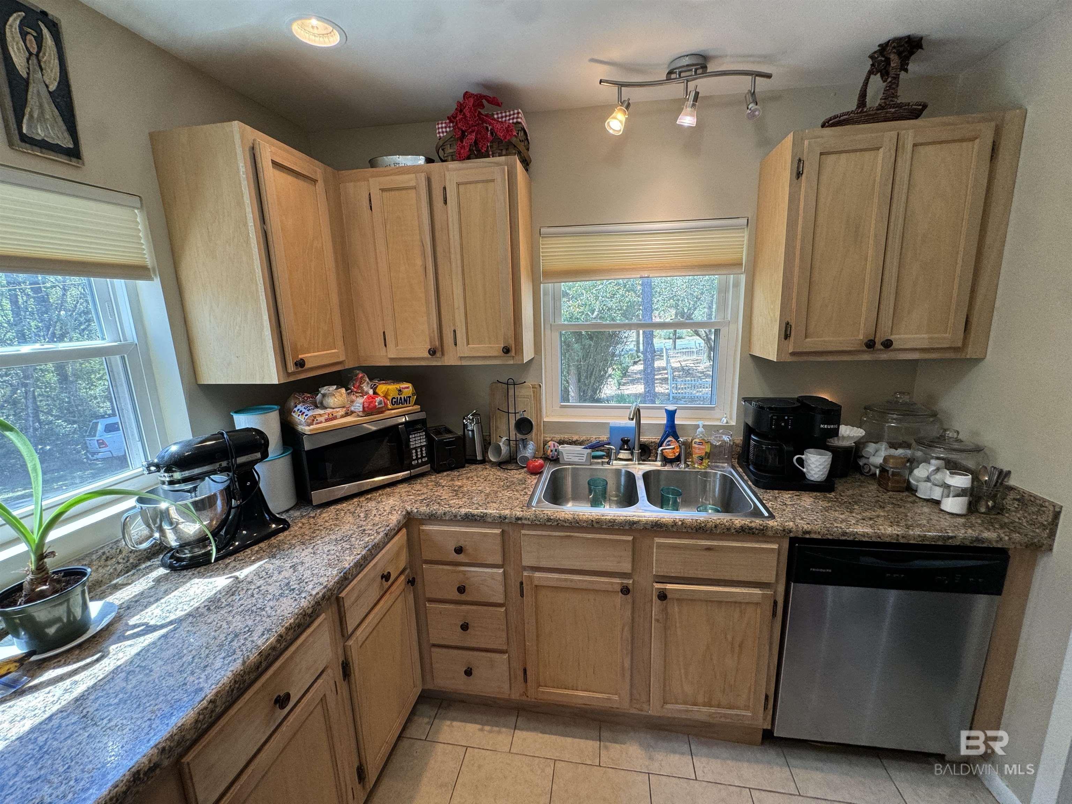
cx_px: 536
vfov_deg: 85.7
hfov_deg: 102.1
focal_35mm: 14
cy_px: 402
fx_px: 434
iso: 125
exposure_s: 1/120
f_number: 2.2
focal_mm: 2.22
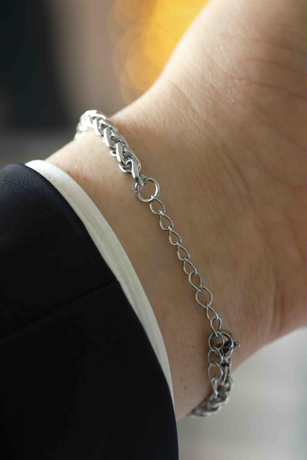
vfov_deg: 17.1
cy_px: 230
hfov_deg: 11.4
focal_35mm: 120
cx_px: 154
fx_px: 1535
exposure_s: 1/30
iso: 400
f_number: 4
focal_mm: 80
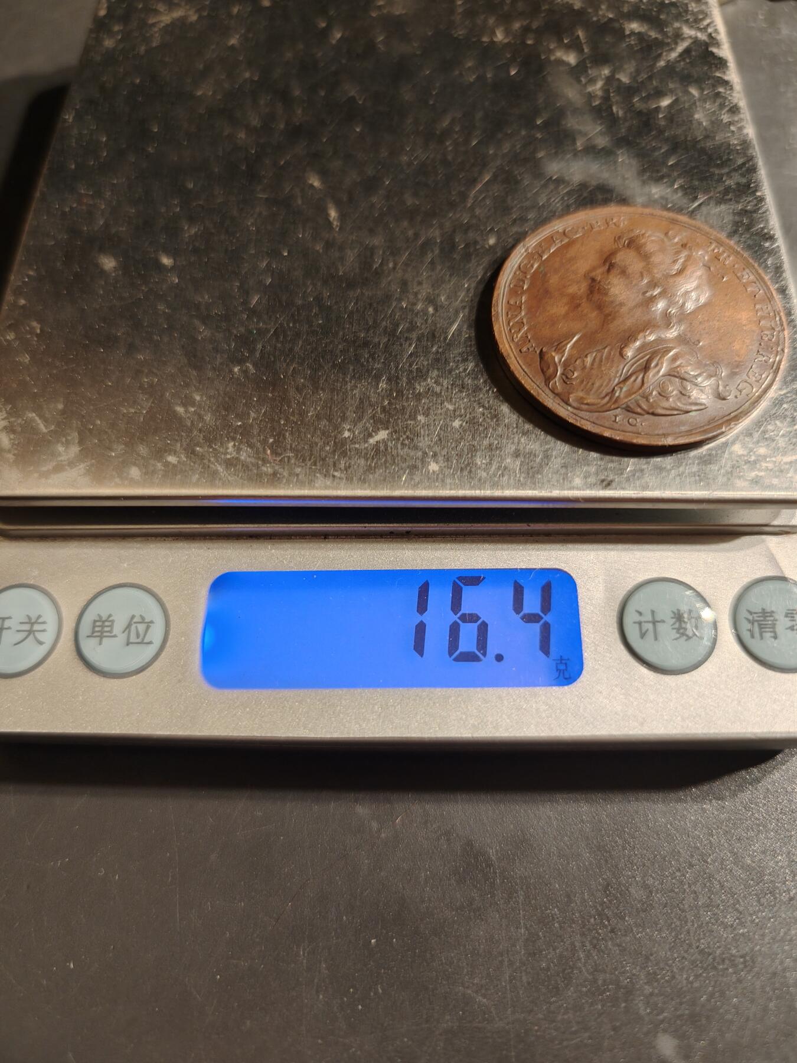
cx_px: 398
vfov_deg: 73.9
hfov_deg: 58.9
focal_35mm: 23
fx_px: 706
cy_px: 532
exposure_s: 1/130
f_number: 1.6
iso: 250
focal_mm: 6.06
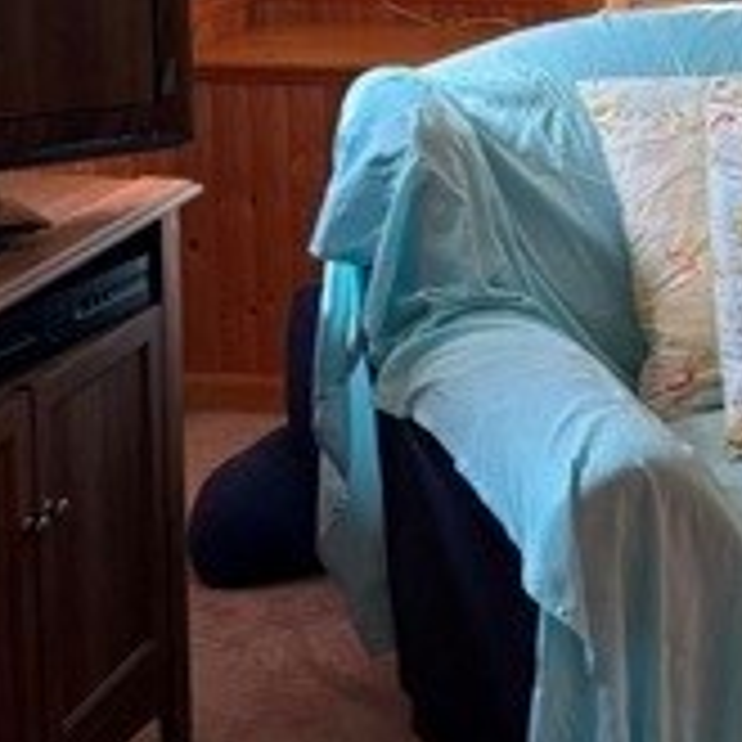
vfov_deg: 19.1
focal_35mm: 89
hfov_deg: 19.1
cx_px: 688
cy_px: 58
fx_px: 2158
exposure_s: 1/121
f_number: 1.6
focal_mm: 5.96
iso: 125
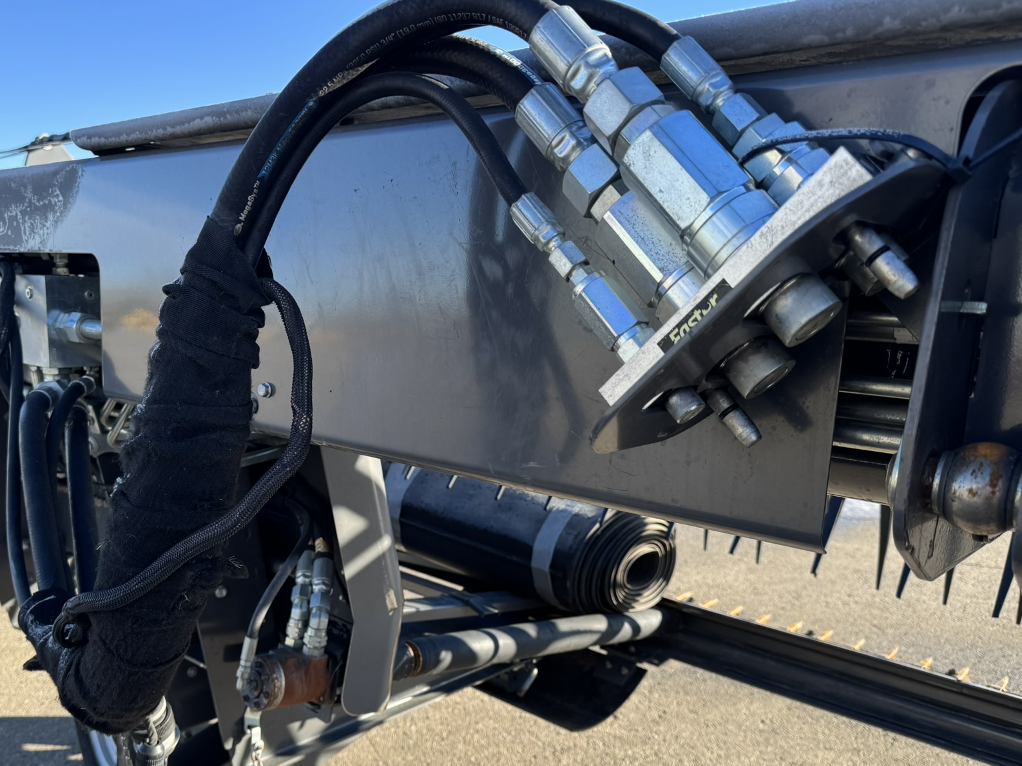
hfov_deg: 57.9
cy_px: 477
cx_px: 414
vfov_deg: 45.1
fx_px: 915
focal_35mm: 31
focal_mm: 6.76
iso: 80
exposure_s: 1/900
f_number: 1.78
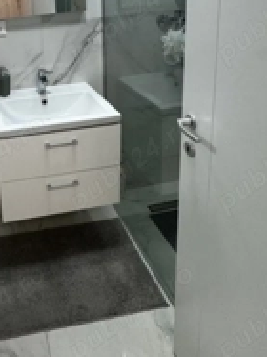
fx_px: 309
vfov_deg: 52.9
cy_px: 38
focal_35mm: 30
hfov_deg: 42.4
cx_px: 21
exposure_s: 1/100
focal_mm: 2.22
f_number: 2.2
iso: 125
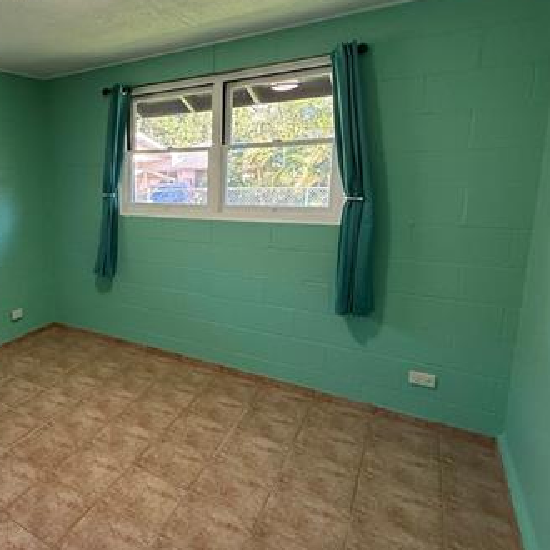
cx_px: 82
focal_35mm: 24
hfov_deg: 58.1
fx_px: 431
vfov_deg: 64.8
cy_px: 242
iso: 320
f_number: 2.2
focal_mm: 2.22
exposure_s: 1/120
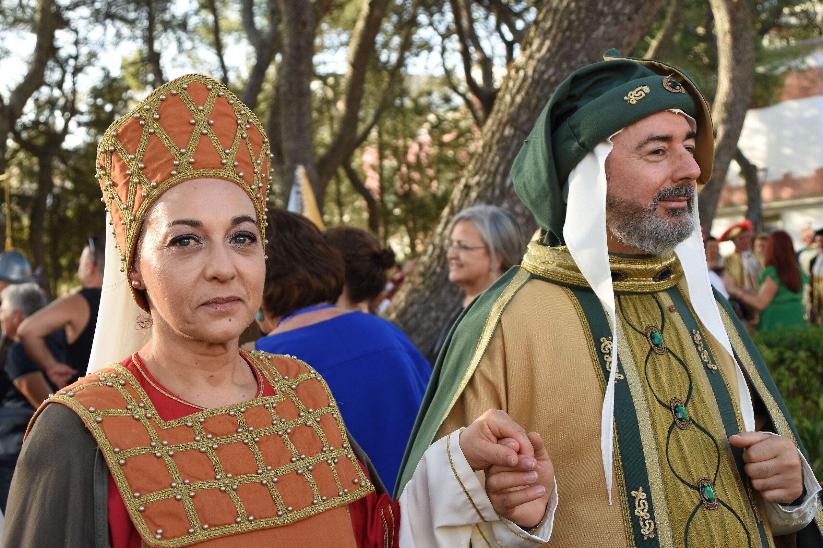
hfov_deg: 31.9
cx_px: 412
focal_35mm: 63
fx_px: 1440
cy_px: 274
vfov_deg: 21.6
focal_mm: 42
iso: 320
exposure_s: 1/125
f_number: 5.6
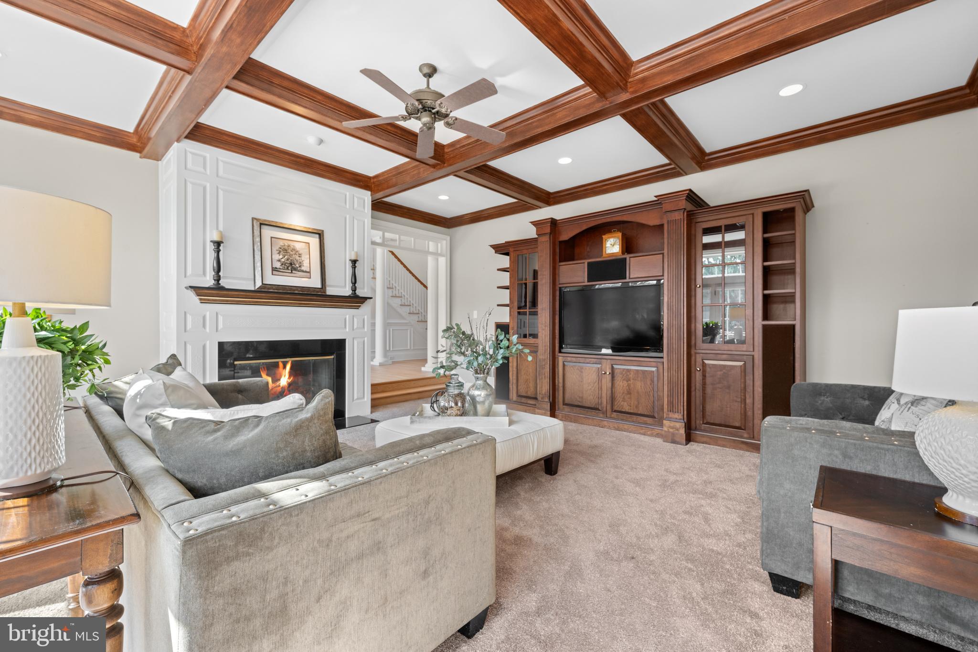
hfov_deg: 100.4
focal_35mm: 15
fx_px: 407
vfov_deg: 77.3
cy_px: 326
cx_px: 489
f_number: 9
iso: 400
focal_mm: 15
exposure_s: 1/8
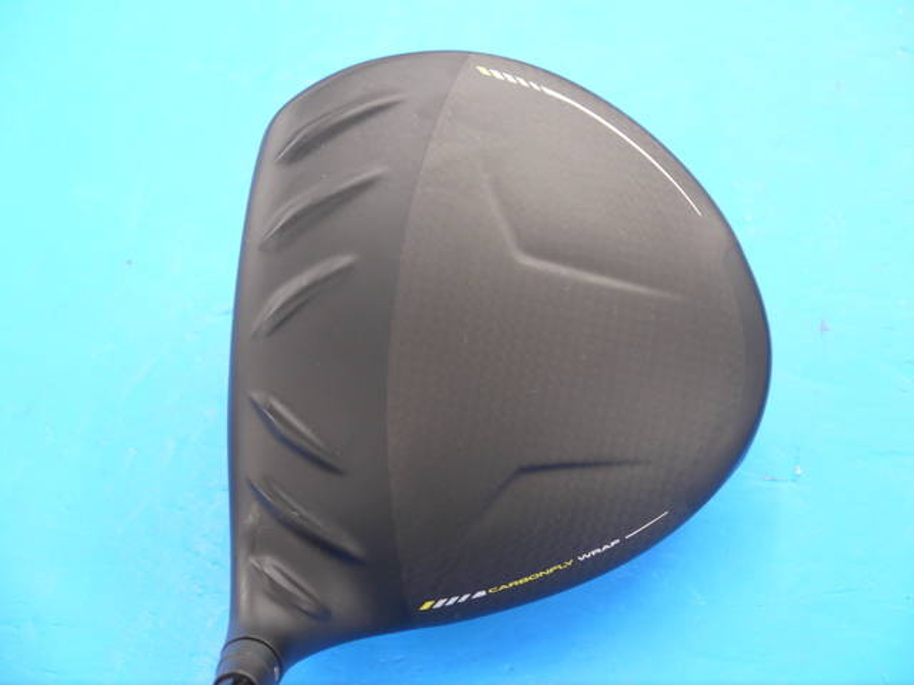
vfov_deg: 17.6
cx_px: 457
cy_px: 342
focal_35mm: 84
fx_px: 2218
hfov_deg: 23.3
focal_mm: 42
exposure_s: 1/25
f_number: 5.6
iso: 400
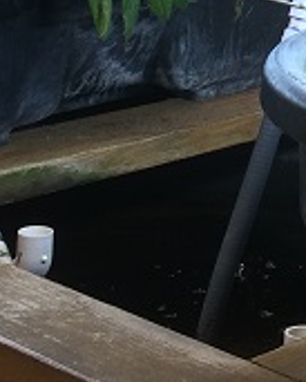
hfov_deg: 10.2
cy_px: -233
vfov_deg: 12.2
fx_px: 1685
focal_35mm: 149
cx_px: 382
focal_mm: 4.15
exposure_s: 1/40
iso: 32
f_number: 2.2
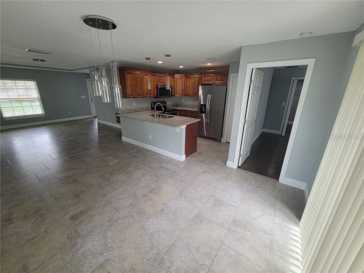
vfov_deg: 89.9
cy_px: 136
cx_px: 182
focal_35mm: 13
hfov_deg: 106.2
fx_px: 137
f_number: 2.2
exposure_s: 1/60
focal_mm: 2.2
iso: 100
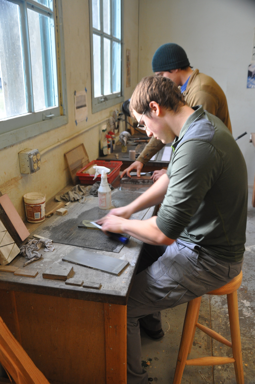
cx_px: 128
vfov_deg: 57.3
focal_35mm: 33
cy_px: 192
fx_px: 352
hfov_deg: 39.9
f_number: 3.8
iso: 800
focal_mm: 22
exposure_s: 1/60
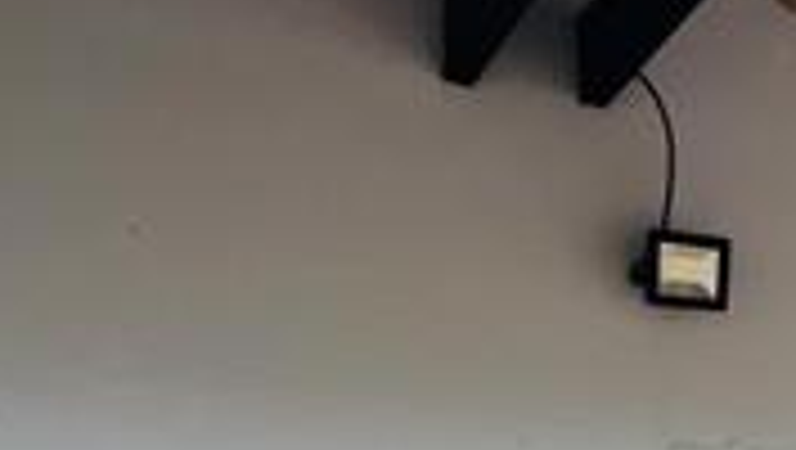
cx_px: 1057
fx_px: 1352
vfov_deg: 15.4
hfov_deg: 27.1
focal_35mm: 64
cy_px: 882
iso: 32
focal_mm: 1.57
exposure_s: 1/382
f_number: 1.8
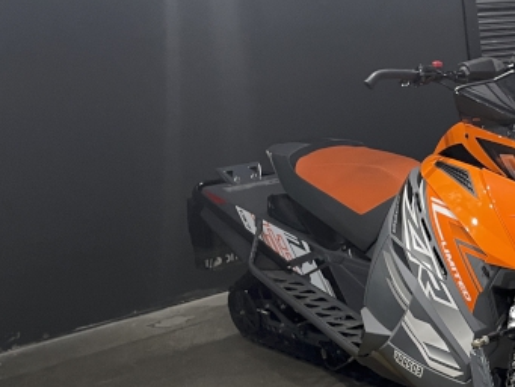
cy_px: 363
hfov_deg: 28.8
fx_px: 908
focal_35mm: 61
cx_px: 562
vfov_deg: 23.3
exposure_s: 1/60
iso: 125
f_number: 1.6
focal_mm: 4.2
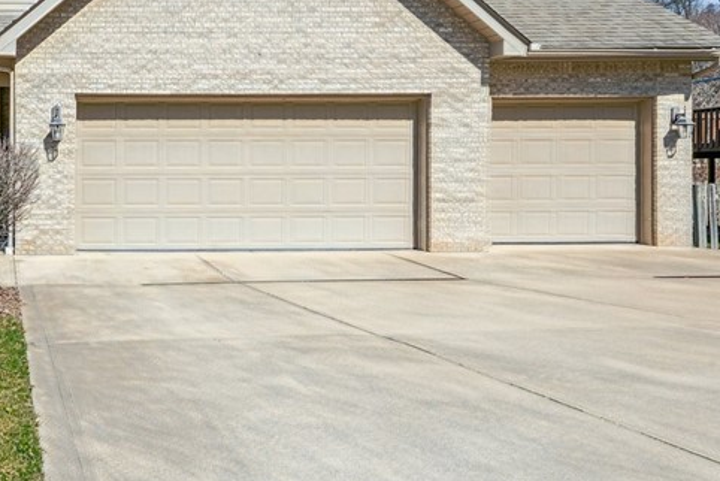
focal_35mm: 36
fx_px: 720
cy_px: 152
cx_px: 13
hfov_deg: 45.5
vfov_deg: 36.5
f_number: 11
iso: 50
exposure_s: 1/13
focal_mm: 16
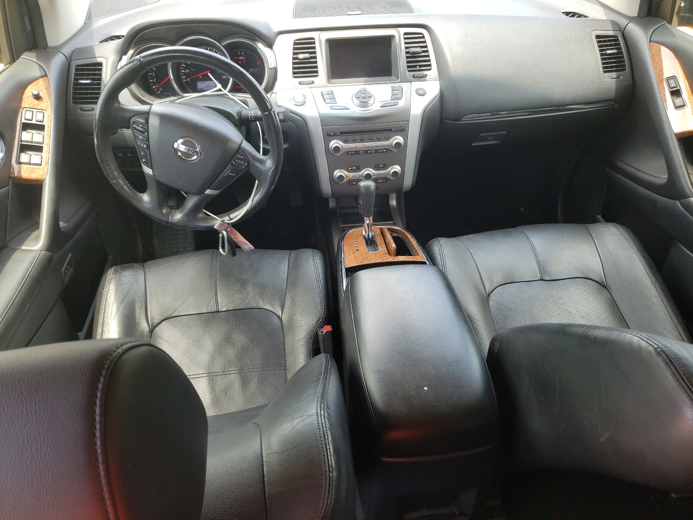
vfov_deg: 53.1
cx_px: 346
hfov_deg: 67.3
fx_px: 521
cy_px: 260
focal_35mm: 26
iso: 50
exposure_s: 1/167
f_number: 1.5
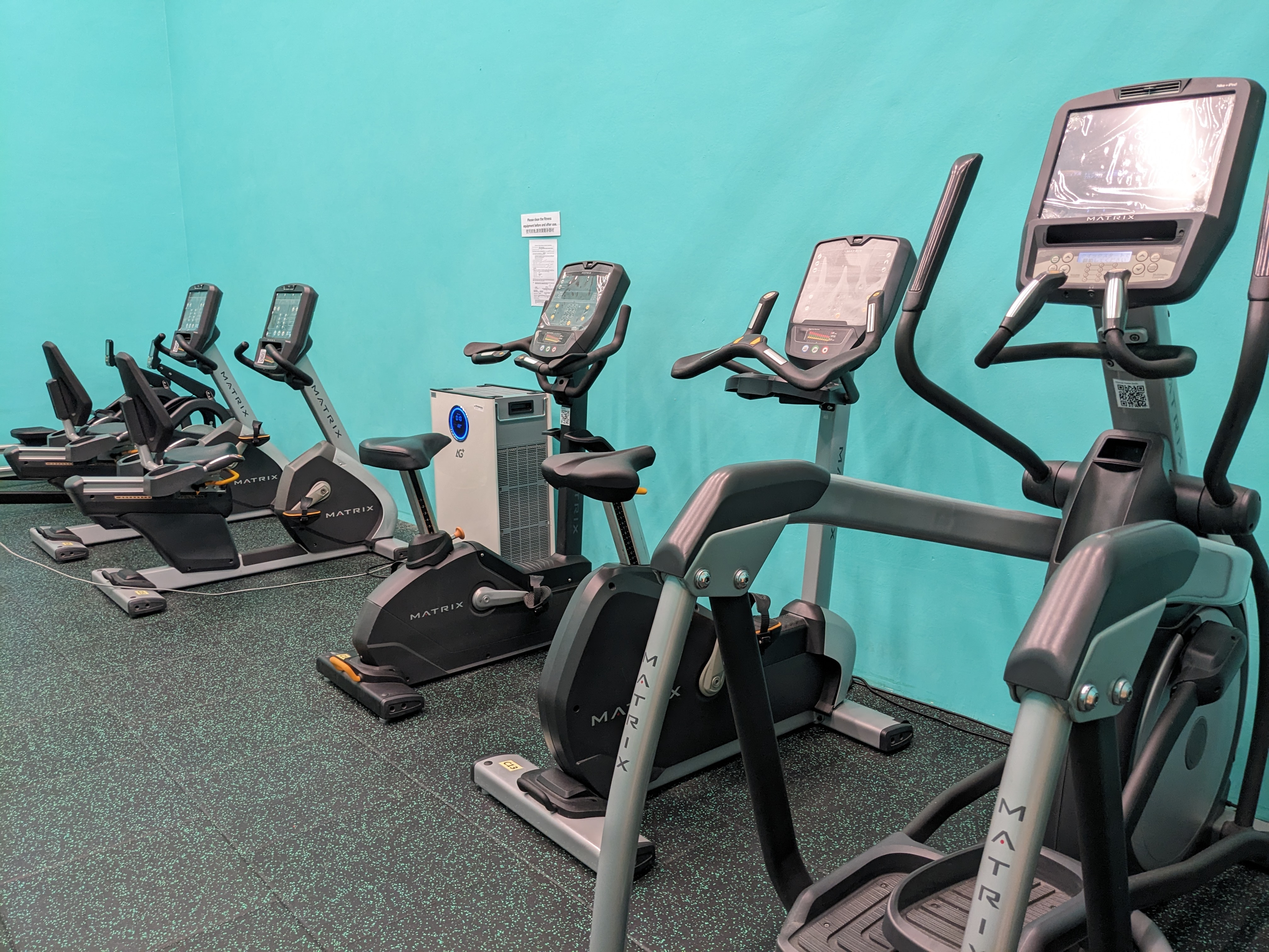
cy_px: 476
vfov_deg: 51.4
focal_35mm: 27
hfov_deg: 65.3
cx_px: 634
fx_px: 990
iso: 125
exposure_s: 1/24
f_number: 1.73
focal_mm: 4.38
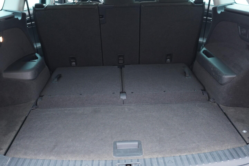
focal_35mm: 36
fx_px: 249
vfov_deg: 36.9
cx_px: 124
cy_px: 83
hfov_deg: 53.1
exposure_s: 1/40
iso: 800
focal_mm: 24
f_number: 2.8
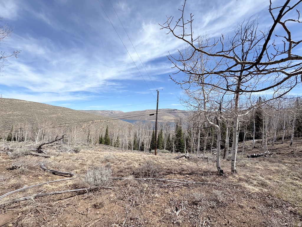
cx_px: 151
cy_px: 114
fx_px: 122
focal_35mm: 14
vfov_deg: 85.7
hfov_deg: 102.1
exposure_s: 1/1637
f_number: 2.2
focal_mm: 2.22
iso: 40
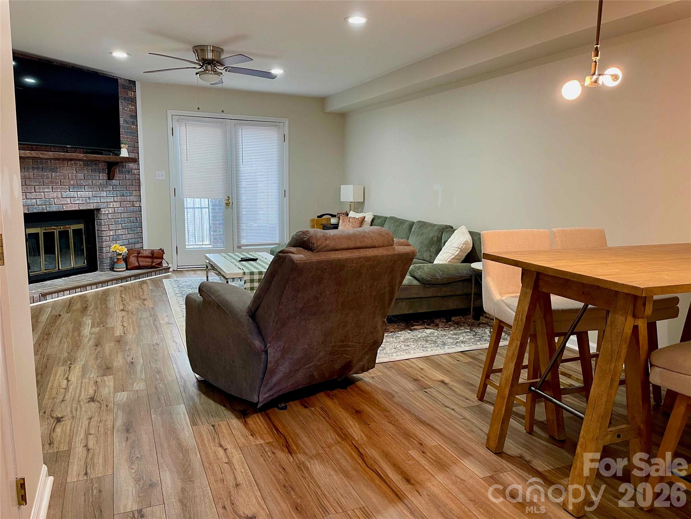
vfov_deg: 54.9
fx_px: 499
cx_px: 346
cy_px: 260
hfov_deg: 69.4
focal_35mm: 25
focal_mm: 5.1
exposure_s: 1/60
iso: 250
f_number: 1.6
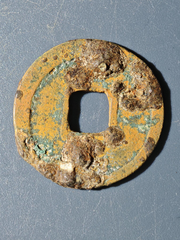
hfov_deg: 14.2
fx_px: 721
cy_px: 120
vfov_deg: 18.9
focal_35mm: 104
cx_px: 90
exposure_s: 1/98.8
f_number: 2
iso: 400
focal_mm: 9
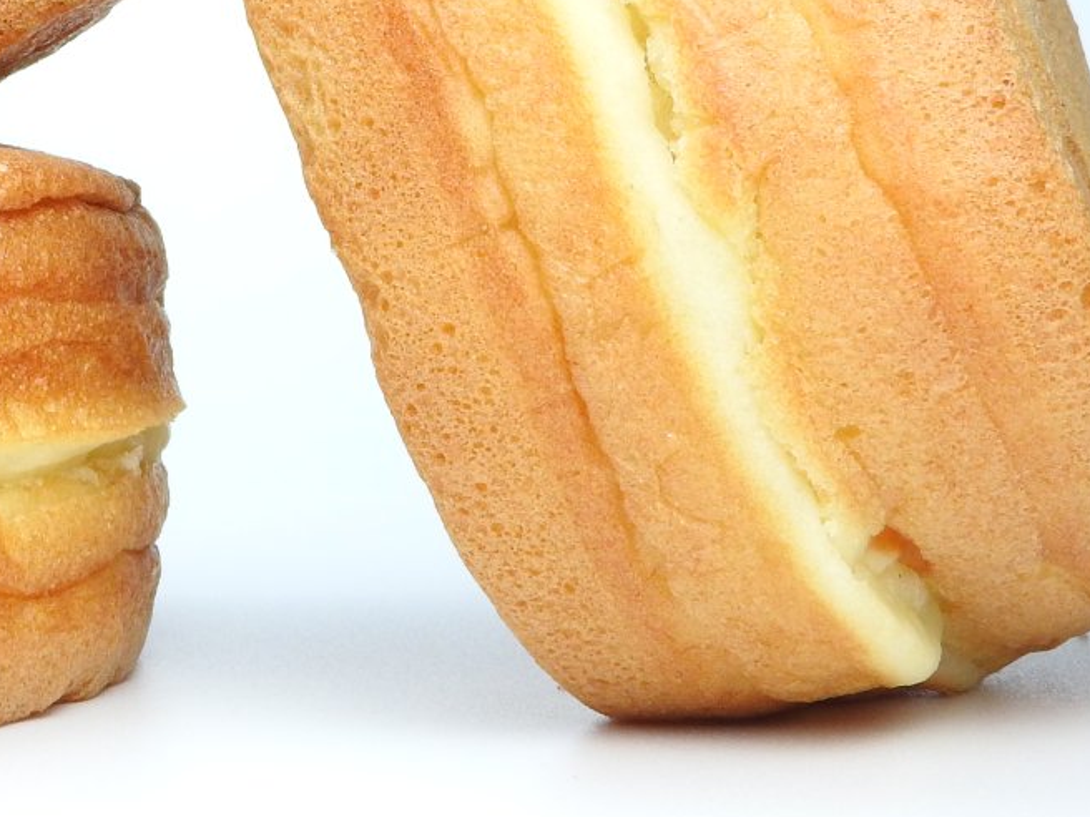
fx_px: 3842
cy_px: -128
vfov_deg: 11.9
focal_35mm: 122
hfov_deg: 15.9
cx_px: 35
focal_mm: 9
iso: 100
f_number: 8
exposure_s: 1/40
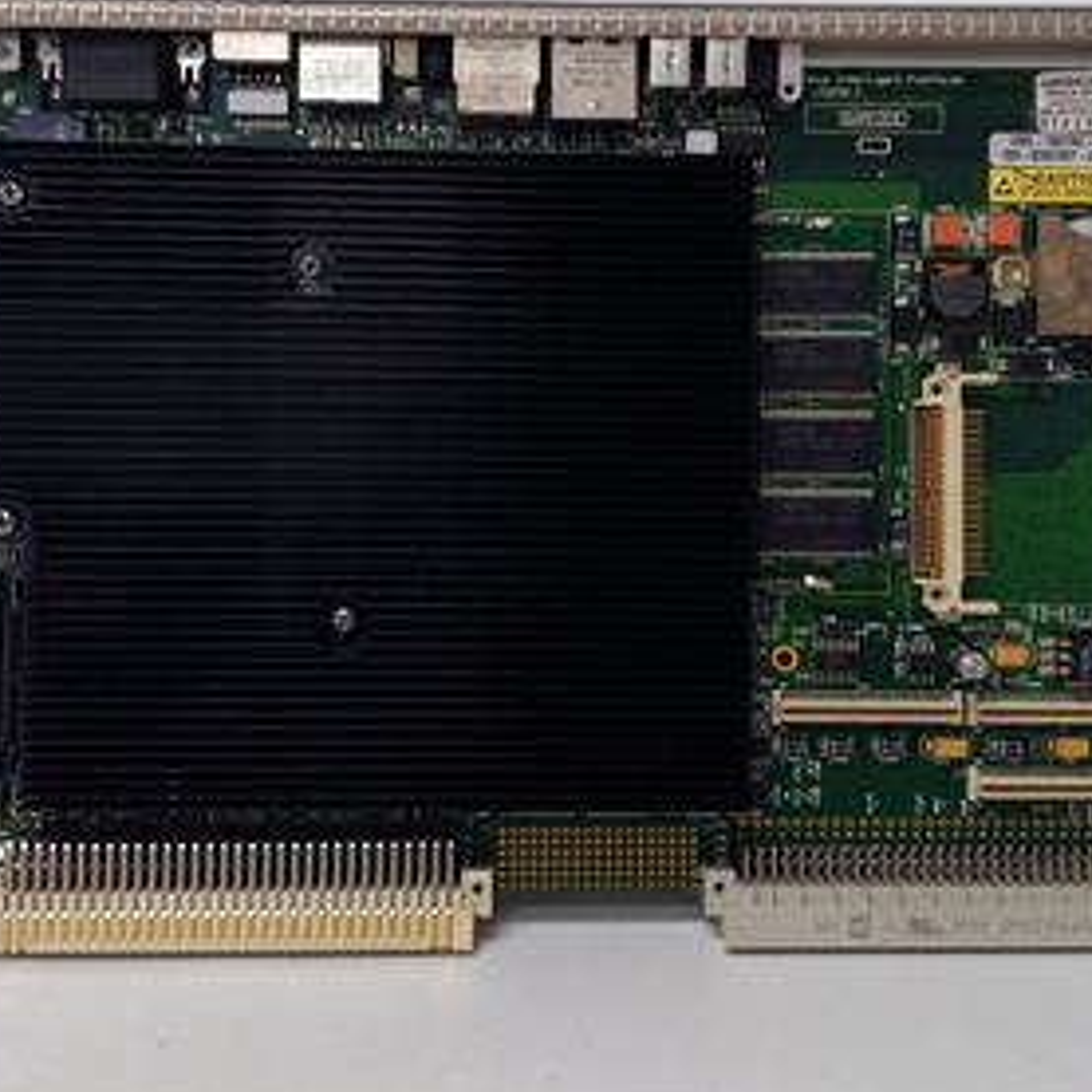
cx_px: 607
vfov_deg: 38.7
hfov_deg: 39.1
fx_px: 1535
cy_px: 369
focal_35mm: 43
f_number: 2
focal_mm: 3.79
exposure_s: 1/33
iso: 199
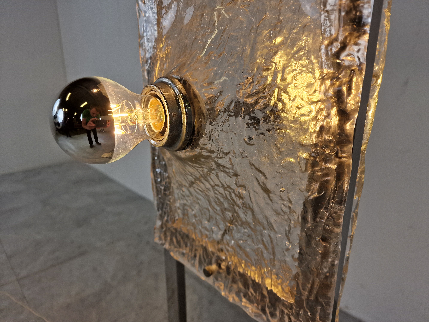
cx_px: 214
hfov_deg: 73.9
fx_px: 285
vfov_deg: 58.9
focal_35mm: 23
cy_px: 161
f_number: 1.8
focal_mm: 6.4
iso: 50
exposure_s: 1/126
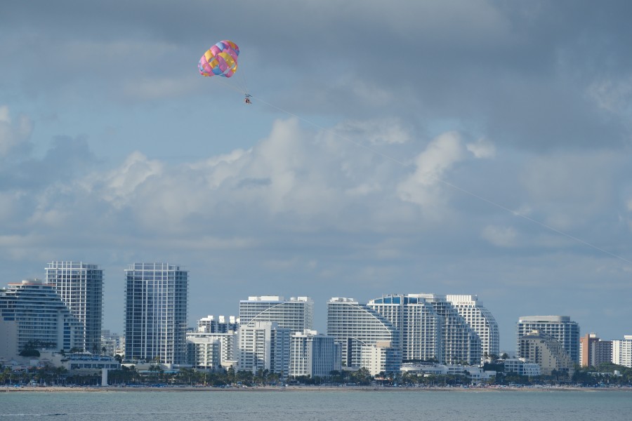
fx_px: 4511
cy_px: 210
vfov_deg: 5.3
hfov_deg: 8.0
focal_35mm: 257
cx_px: 316
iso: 400
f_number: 8
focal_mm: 171.3
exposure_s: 1/1000
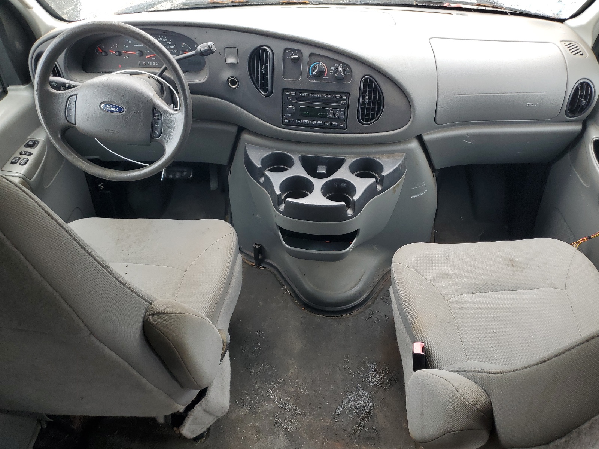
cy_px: 224
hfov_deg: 67.3
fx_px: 450
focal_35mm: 26
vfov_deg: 53.1
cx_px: 300
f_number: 1.5
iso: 50
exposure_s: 1/156
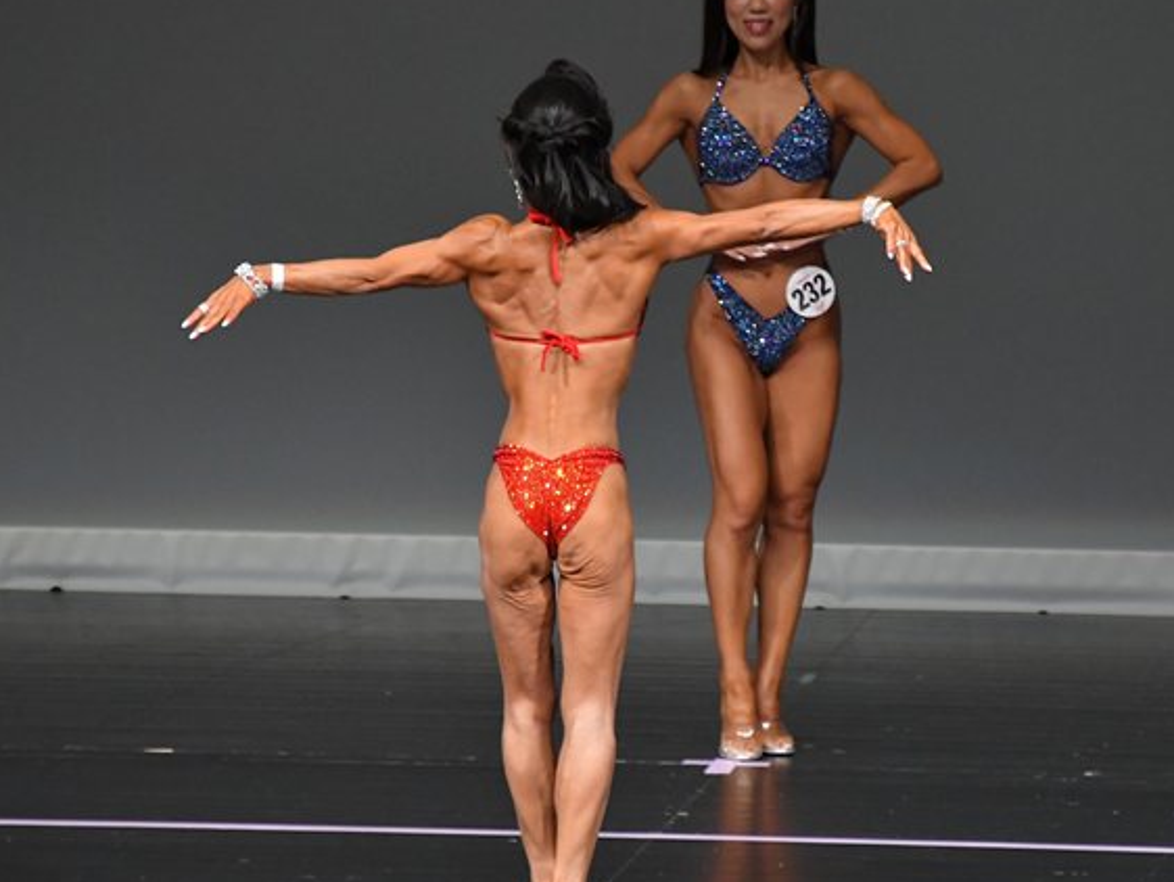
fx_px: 16863
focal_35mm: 497
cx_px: 686
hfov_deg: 4.0
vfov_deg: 3.0
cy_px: 479
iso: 4000
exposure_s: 1/400
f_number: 5.6
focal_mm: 250
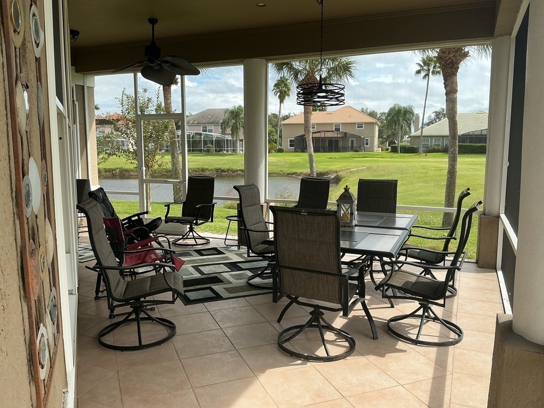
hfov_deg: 61.7
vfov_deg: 48.2
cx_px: 272
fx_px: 456
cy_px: 204
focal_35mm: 29
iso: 25
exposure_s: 1/869
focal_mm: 3
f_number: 1.8
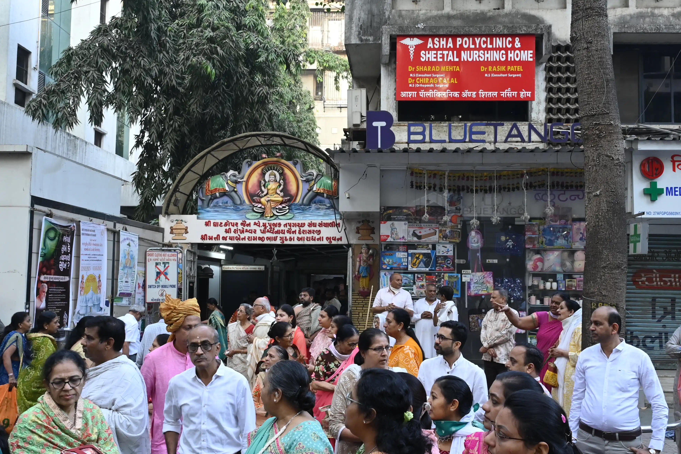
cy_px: 227
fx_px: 681
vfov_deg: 36.9
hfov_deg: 53.1
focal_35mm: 36
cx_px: 340
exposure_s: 1/125
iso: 2000
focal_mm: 24
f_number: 9
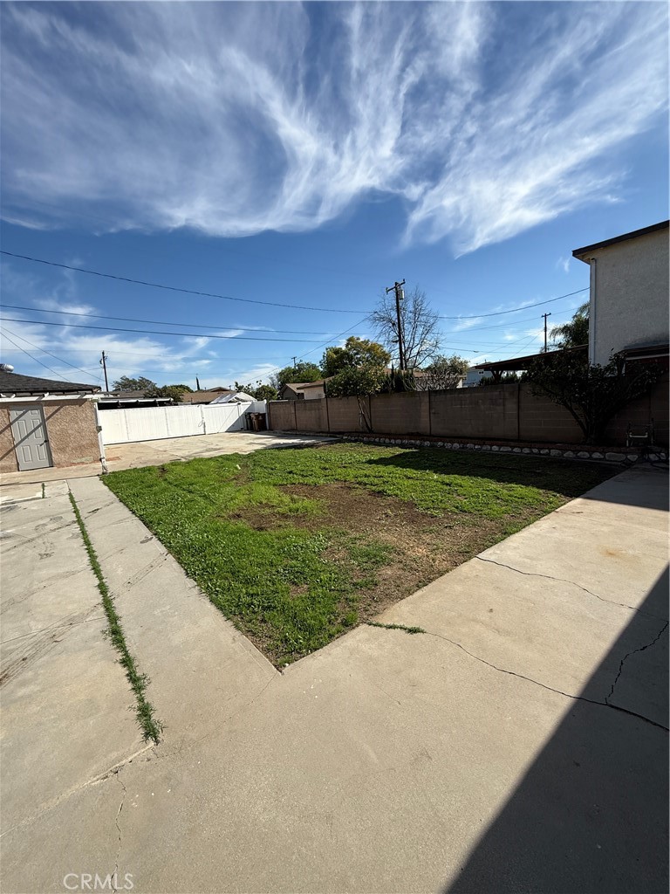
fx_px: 361
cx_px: 335
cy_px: 447
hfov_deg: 85.7
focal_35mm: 14
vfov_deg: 102.1
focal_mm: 2.22
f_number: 2.2
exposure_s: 1/2024
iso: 50
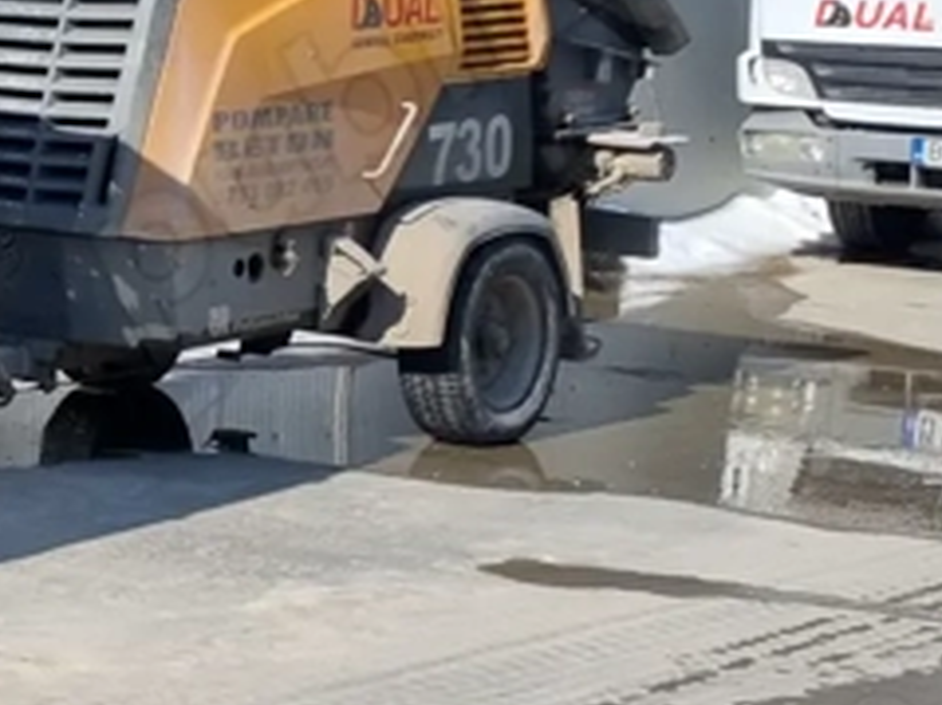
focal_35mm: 109
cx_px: -879
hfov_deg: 15.0
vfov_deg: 13.5
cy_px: 71
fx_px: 2965
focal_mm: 5.4
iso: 50
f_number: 1.8
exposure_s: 1/2536
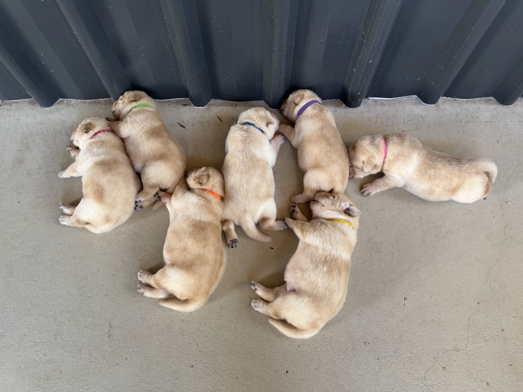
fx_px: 363
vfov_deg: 56.8
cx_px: 262
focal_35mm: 24
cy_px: 196
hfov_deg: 71.6
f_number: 1.78
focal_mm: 6.76
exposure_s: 1/121
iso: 125
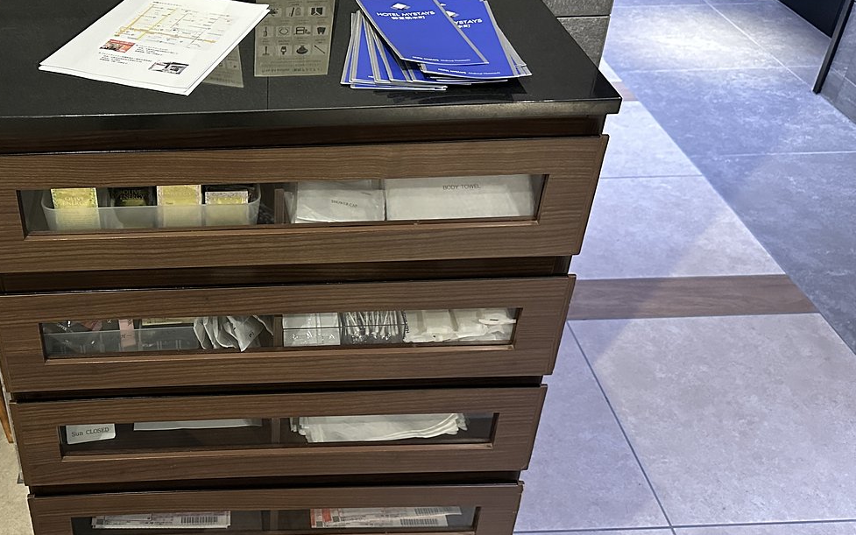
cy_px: 270
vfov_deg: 32.0
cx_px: 218
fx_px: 933
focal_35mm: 40
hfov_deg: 47.5
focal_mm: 6.86
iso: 800
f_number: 1.78
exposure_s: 1/60
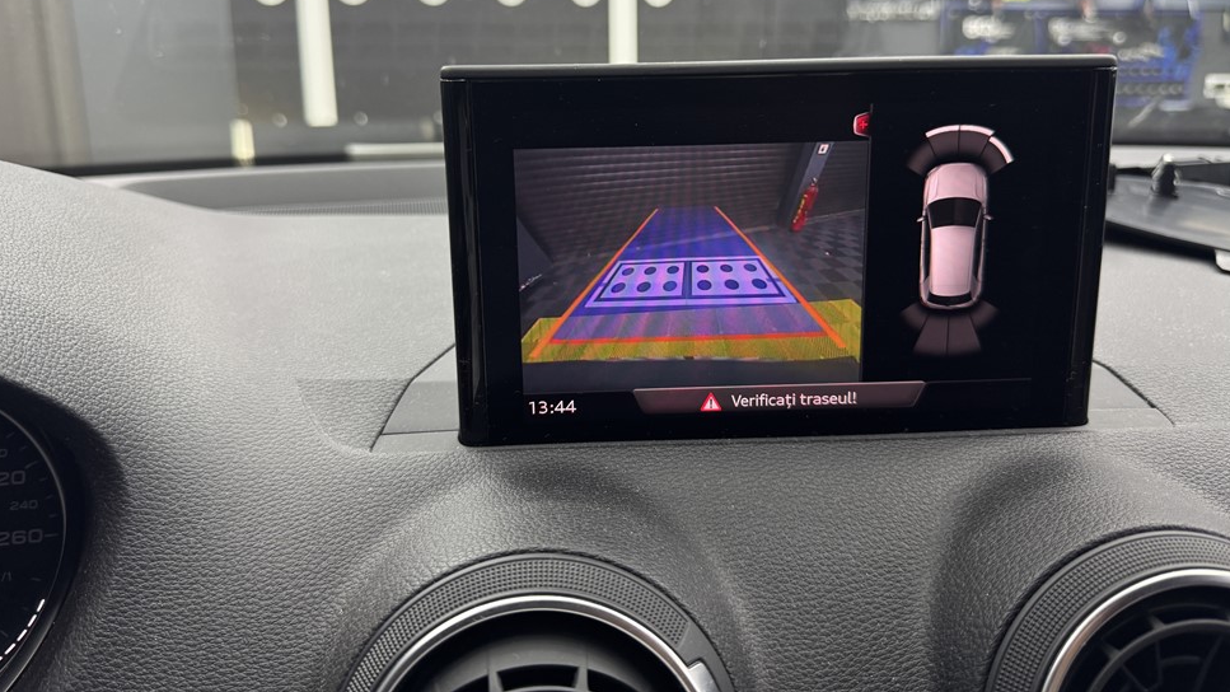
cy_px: 274
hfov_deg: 69.9
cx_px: 619
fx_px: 881
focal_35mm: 27
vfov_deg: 42.7
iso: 200
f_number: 1.78
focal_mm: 6.76
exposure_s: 1/81
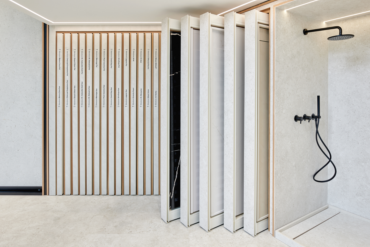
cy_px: 98
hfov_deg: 76.1
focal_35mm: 23
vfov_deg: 54.7
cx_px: 193
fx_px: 236
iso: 64
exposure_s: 1/4
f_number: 8
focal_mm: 19
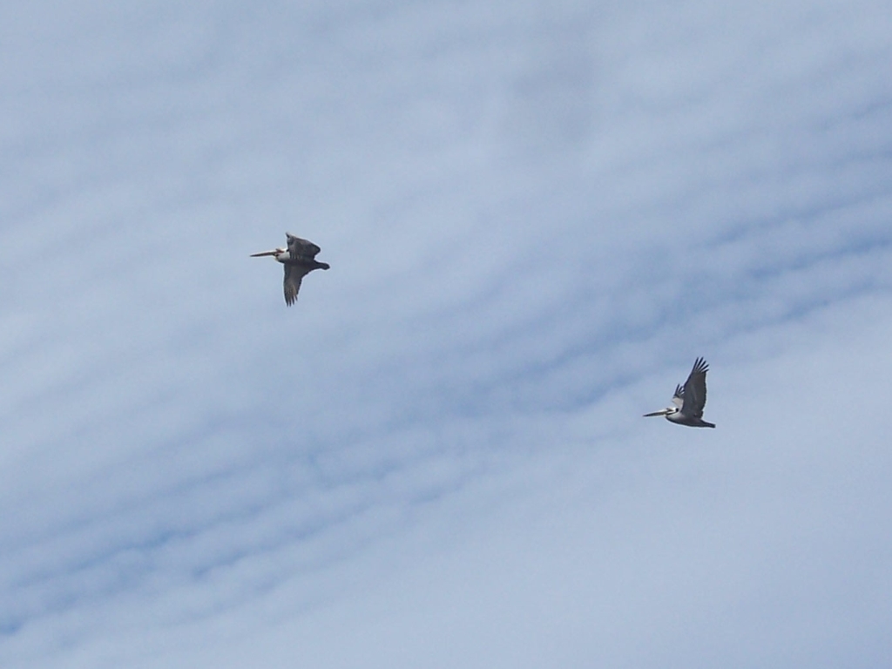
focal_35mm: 70
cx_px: 446
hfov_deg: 27.8
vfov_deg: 21.0
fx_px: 1804
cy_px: 334
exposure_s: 1/400
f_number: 6.3
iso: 80
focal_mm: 12
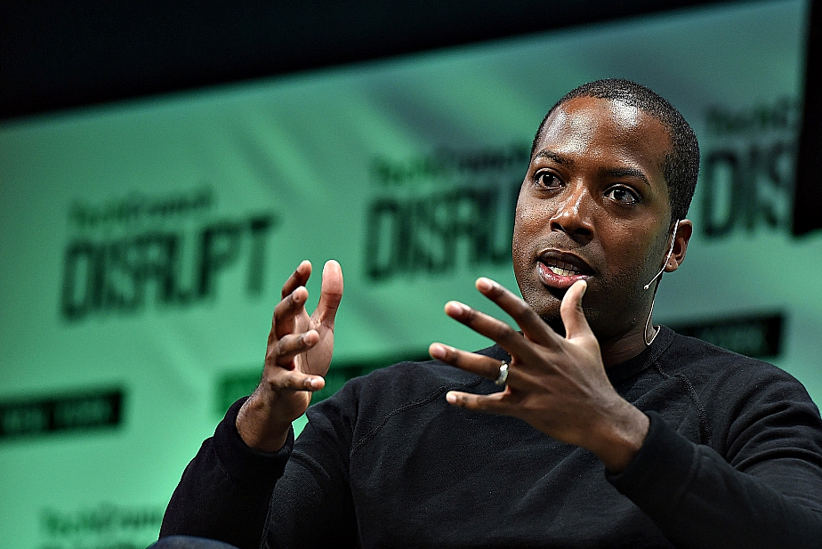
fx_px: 6327
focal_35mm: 277
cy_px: 367
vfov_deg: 5.0
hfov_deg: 7.4
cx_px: 521
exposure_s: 1/320
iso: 2000
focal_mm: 200
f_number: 4
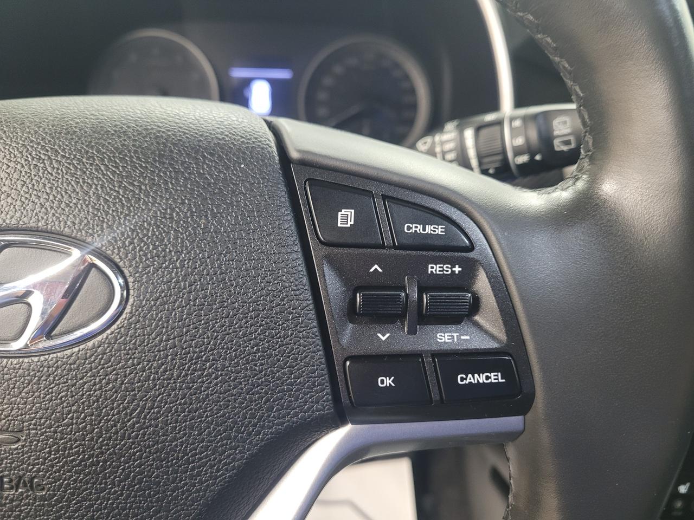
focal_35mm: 26
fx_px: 521
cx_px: 347
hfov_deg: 67.3
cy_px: 260
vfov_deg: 53.1
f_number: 1.8
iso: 400
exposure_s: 1/40
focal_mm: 5.4
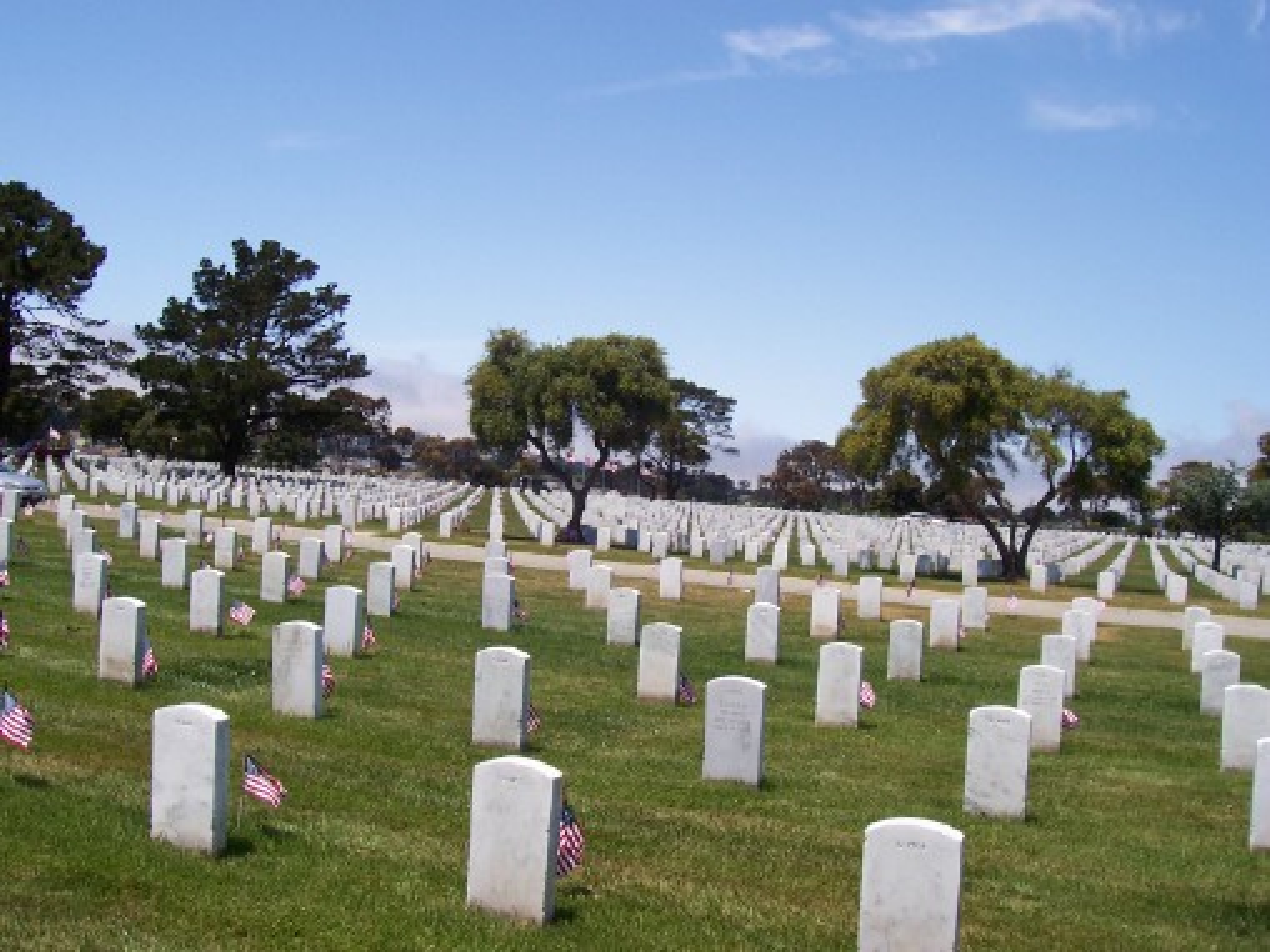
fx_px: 1357
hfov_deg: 50.1
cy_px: 476
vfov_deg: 38.7
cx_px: 635
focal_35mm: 37
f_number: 5.6
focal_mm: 5.6
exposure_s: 1/750
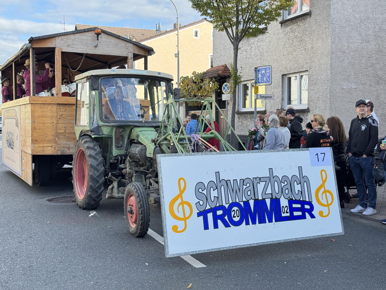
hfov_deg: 39.7
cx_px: 193
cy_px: 145
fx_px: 535
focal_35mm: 48
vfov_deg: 30.3
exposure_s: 1/454
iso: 64
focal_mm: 6.76
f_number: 1.78
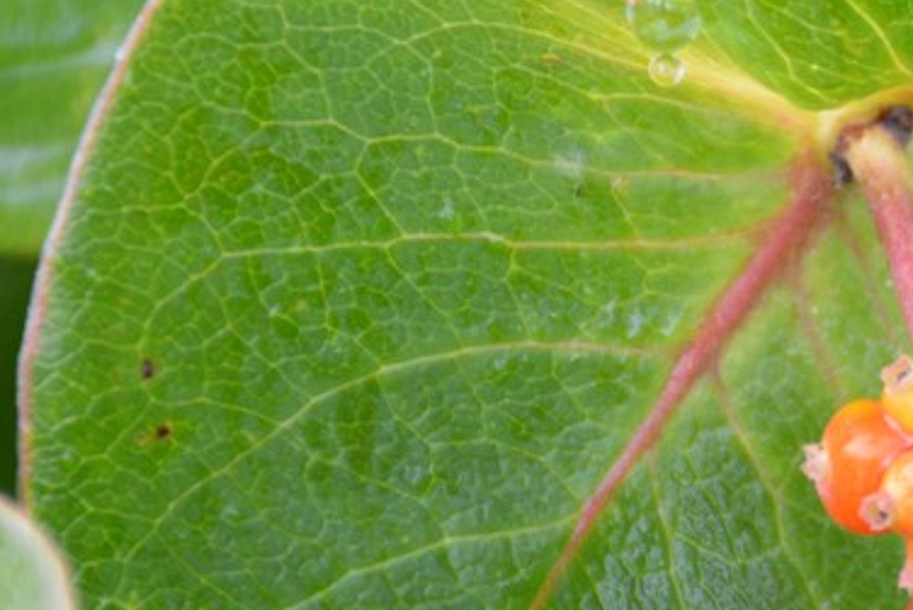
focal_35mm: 838
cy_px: 384
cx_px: 954
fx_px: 21260
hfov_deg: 2.5
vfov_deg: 1.6
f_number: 5.6
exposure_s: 1/125
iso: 900
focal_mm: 140
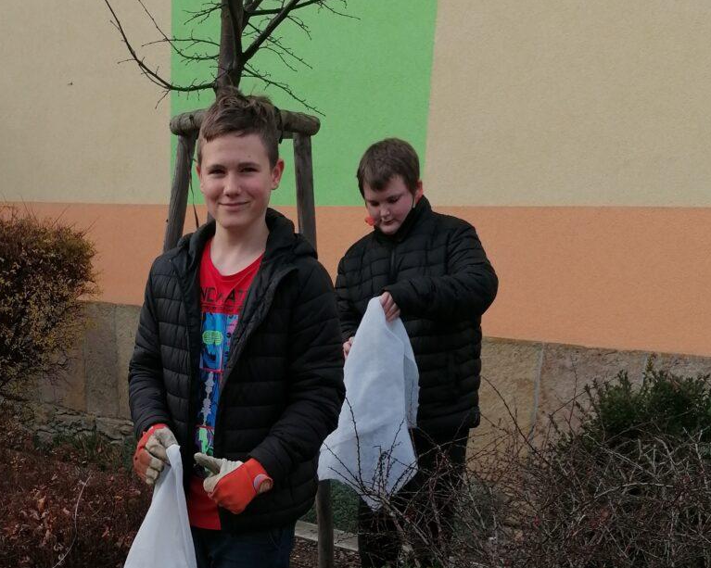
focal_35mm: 55
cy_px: 589
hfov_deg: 33.7
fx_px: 1157
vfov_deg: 25.9
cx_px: 208
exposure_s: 1/512
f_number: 1.8
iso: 50
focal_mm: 4.75
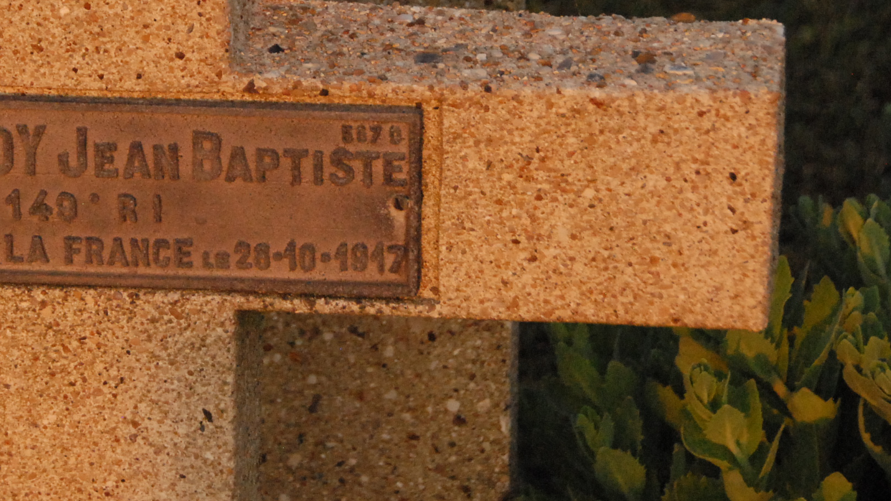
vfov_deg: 5.7
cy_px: 11
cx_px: 203
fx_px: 4984
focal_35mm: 211
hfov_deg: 10.2
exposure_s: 1/1000
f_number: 7.1
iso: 1600
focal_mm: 75
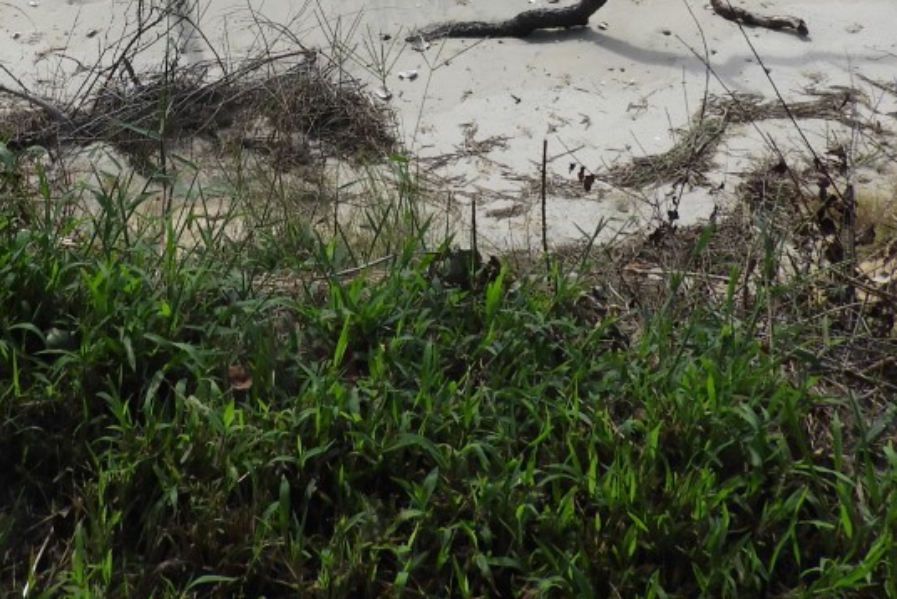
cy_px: -268
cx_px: 149
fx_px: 1670
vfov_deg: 18.3
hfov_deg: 29.2
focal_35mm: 67
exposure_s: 1/1250
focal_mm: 4.3
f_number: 3.3
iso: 100
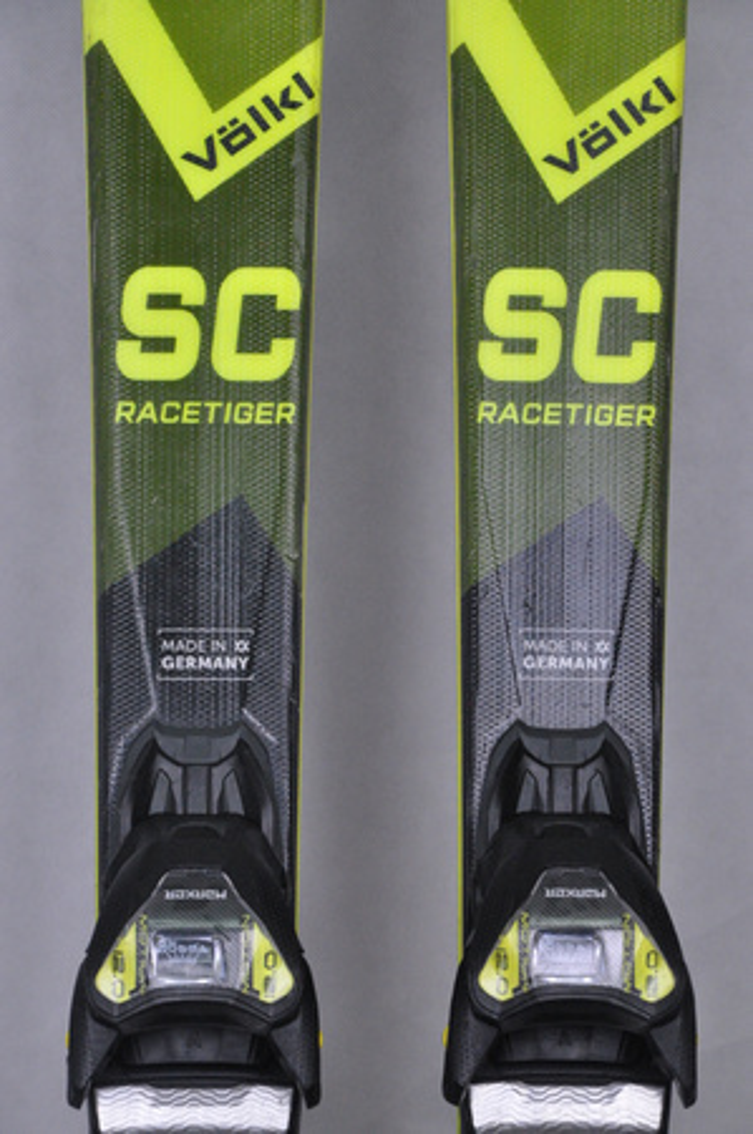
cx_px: 376
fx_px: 4953
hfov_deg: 8.7
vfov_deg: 13.1
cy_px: 567
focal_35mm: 158
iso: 3200
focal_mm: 105
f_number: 9.5
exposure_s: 1/125
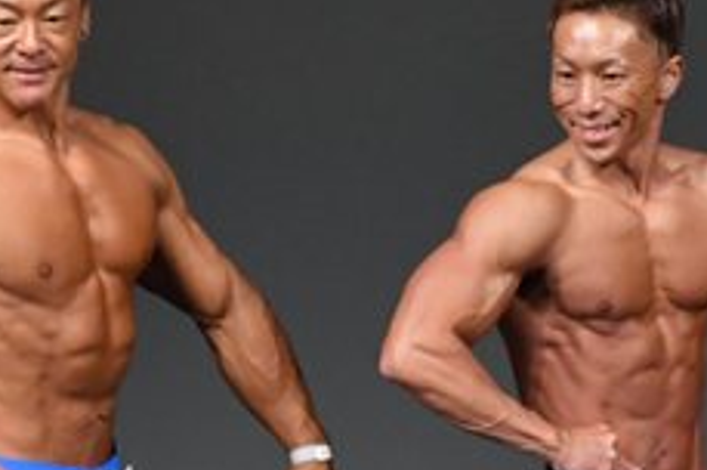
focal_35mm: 1066
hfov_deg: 1.9
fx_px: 20905
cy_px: 492
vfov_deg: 1.3
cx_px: 631
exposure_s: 1/400
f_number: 5.6
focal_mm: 210
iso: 4000
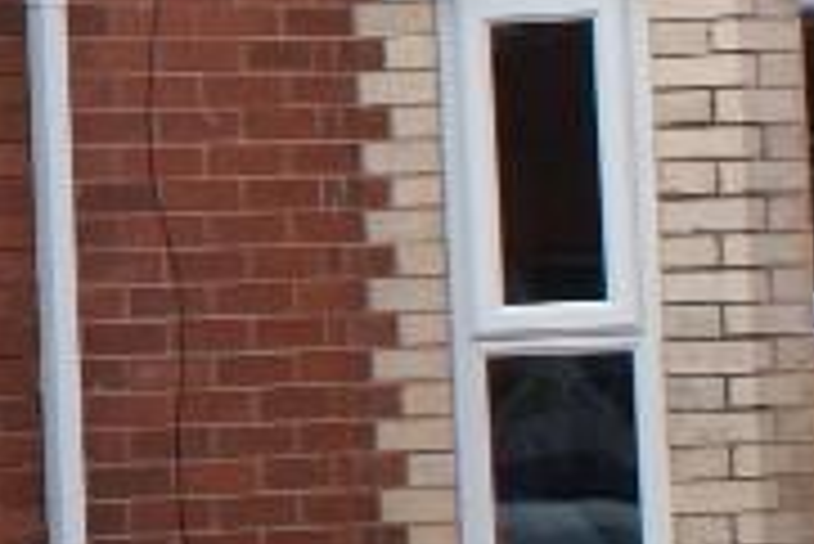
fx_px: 5770
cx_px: -1201
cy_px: 47
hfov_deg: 7.5
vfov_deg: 5.4
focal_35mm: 255
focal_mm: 30
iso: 100
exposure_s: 1/80
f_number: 9
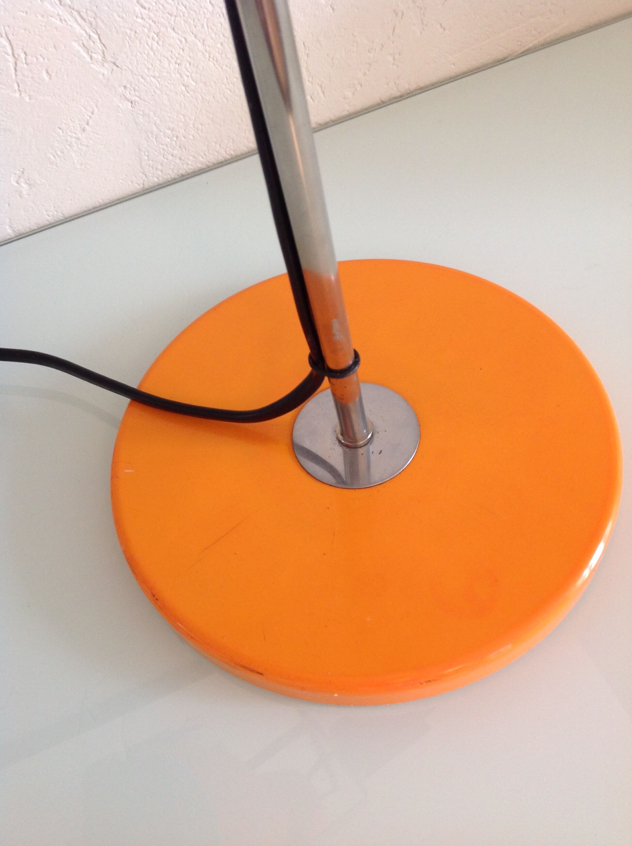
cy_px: 423
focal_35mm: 35
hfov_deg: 40.6
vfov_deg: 52.7
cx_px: 316
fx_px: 854
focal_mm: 4.28
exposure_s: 1/15
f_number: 2.4
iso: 80
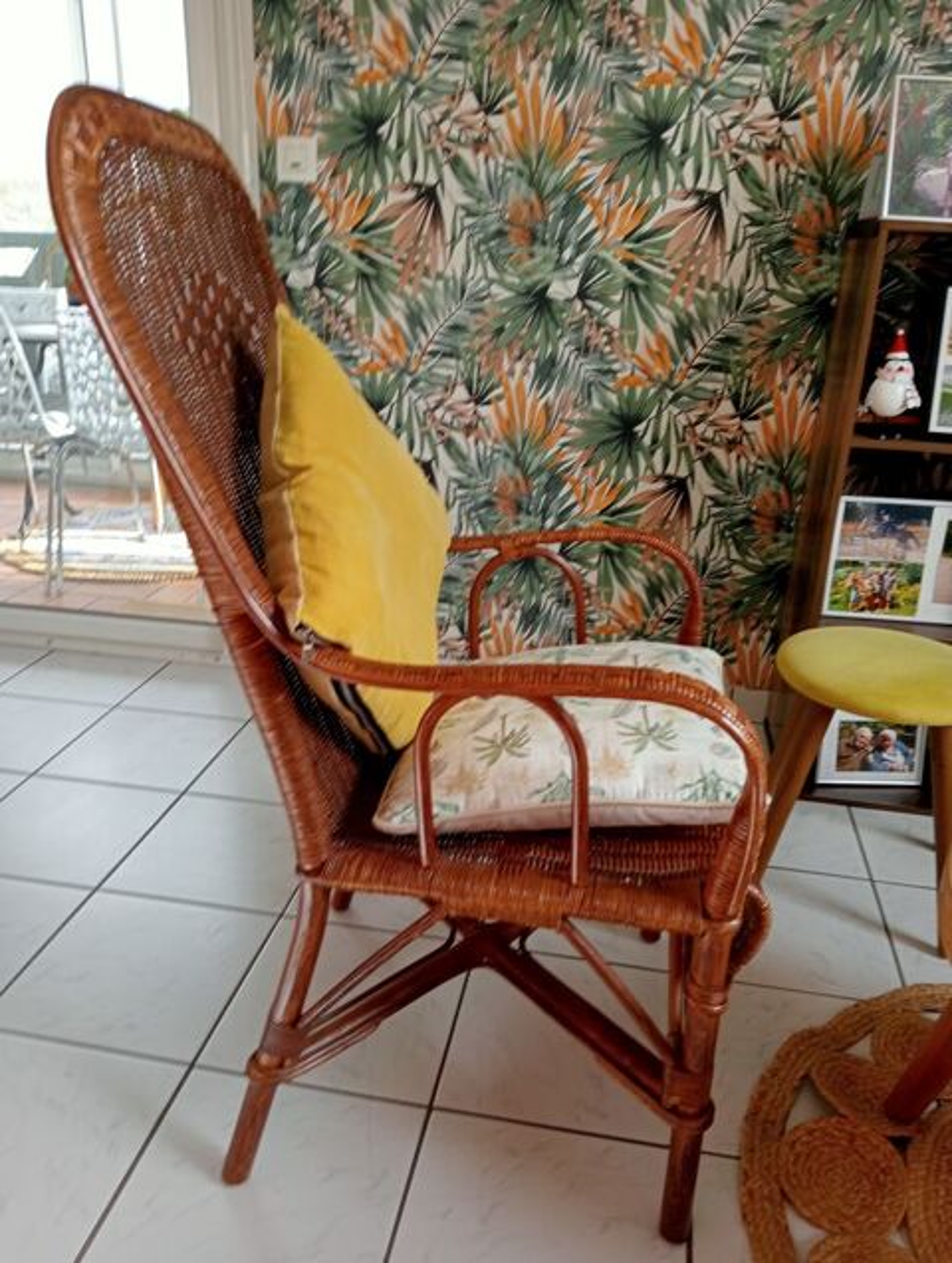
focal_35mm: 28
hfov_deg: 49.9
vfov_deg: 63.4
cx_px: 476
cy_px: 632
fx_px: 1024
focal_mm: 4.04
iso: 115
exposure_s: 1/50
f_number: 1.8
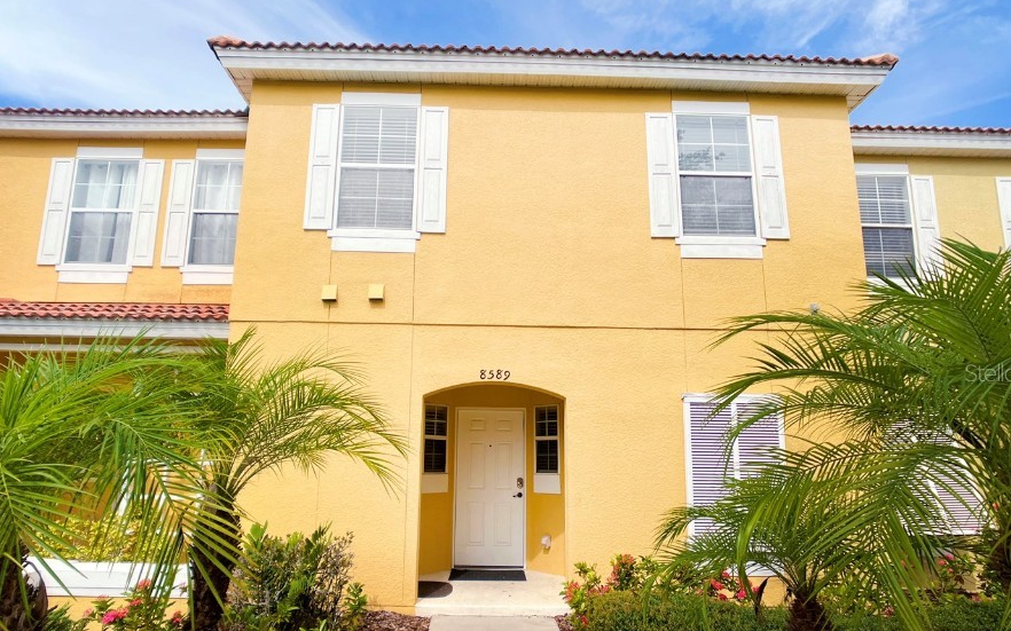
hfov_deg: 59.6
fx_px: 882
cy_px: 372
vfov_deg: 39.3
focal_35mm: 32
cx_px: 486
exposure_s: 1/3968
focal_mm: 5.7
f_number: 1.5
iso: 50
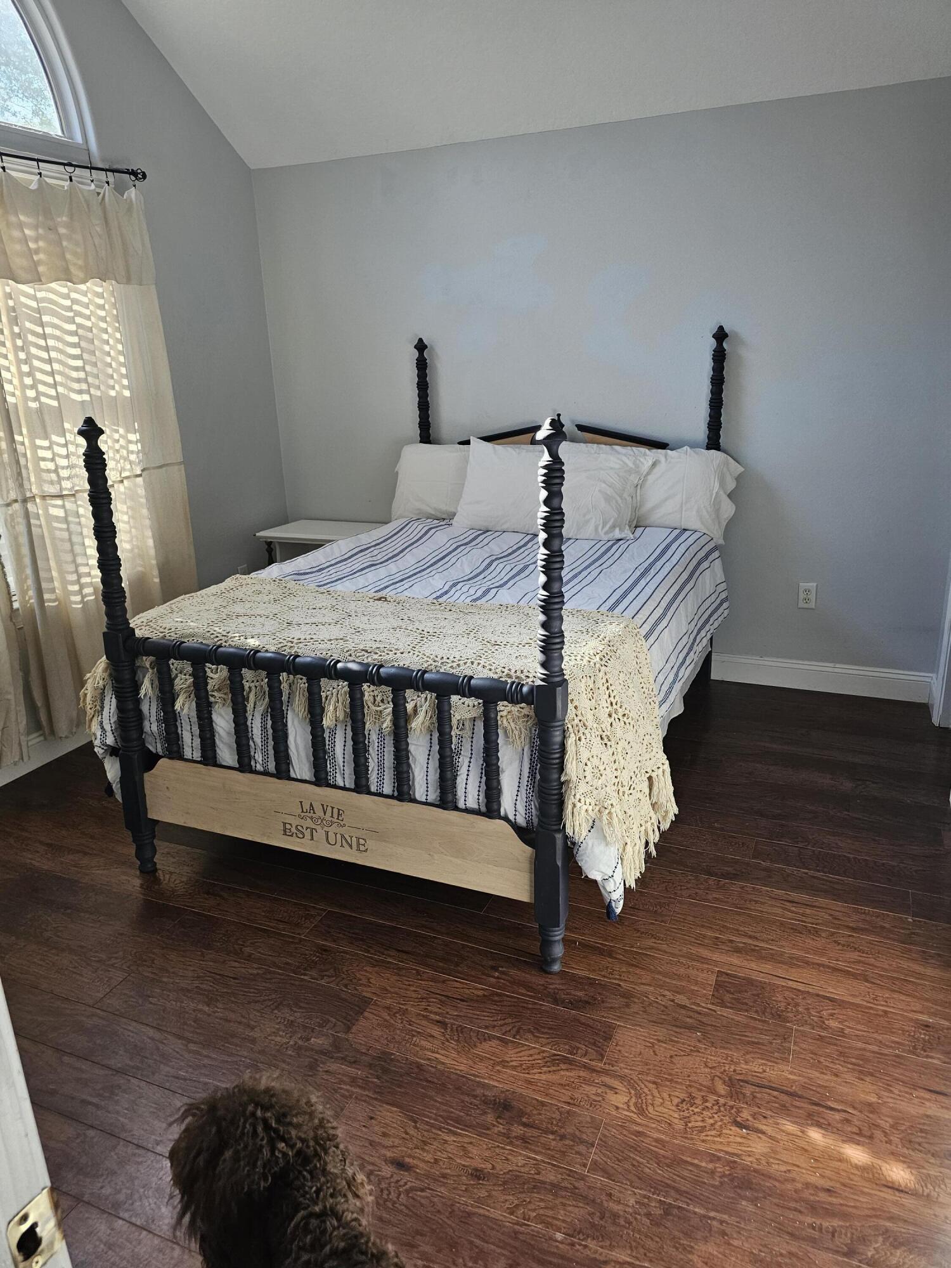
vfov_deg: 73.9
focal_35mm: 23
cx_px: 476
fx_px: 843
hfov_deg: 58.9
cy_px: 634
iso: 160
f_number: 1.7
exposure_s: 1/359
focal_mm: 6.3
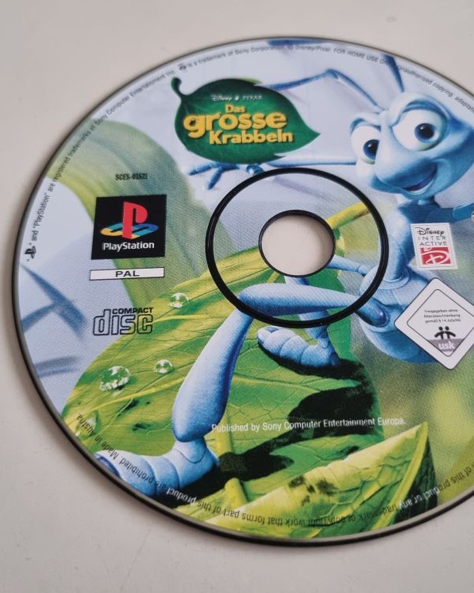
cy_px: 296
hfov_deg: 43.3
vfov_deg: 52.8
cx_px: 268
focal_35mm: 34
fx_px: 596
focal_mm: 5.4
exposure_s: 1/50
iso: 800
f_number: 1.8
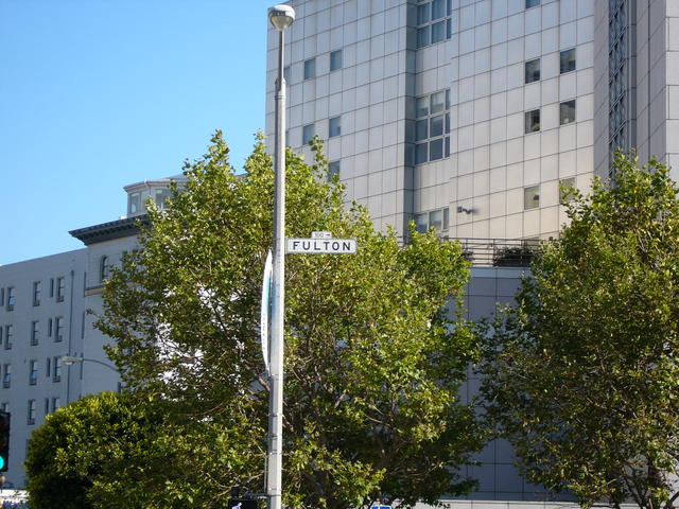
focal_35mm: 105
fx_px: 2060
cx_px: 340
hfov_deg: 18.7
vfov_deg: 14.1
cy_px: 254
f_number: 4.9
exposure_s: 1/200
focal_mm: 17.4
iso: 50
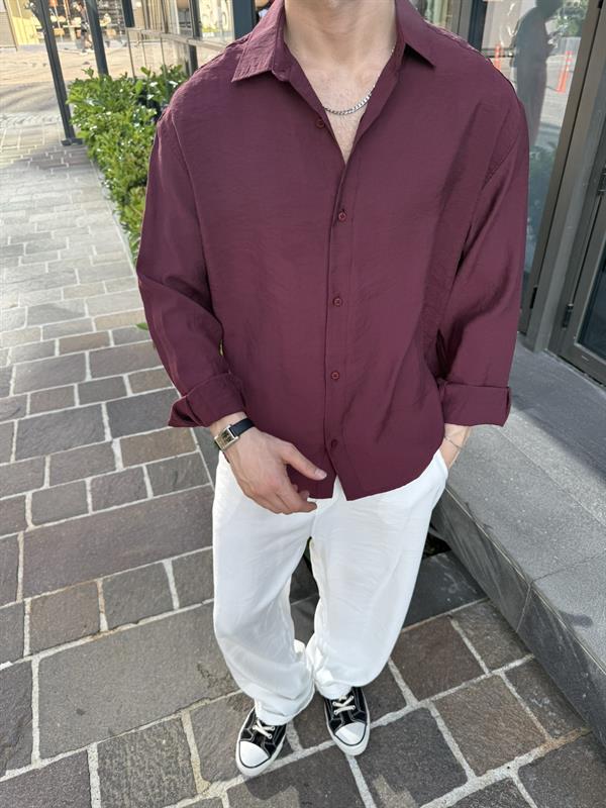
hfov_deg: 56.8
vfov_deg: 71.6
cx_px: 303
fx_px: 560
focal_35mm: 24
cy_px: 404
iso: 80
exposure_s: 1/632
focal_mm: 6.76
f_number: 1.78
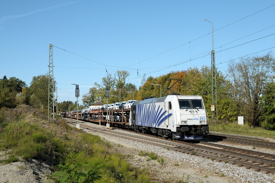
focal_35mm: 38
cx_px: 138
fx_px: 286
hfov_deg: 51.3
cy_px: 92
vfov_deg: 35.4
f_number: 6.3
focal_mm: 25
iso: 320
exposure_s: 1/1000
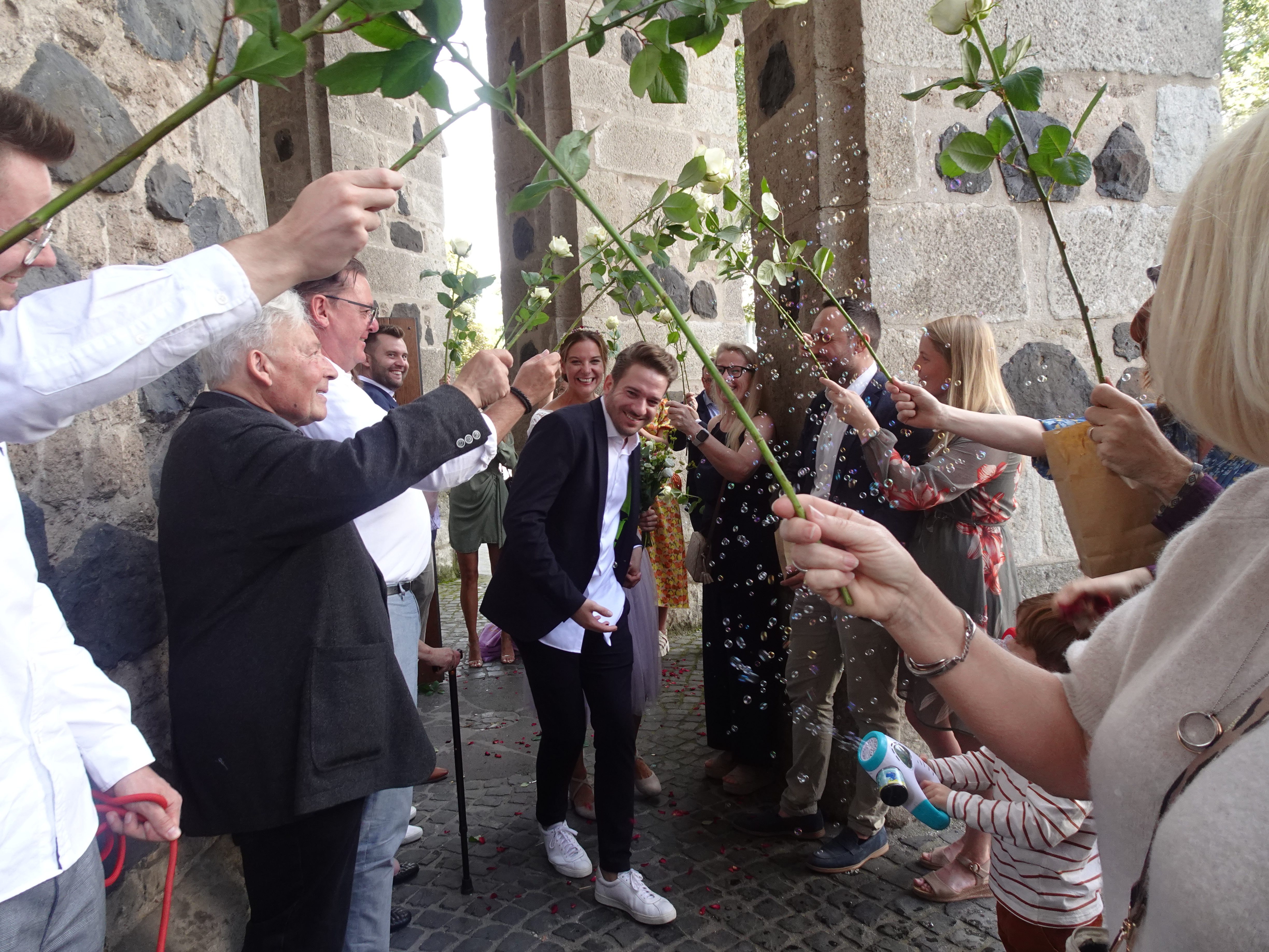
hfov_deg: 71.6
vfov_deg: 56.8
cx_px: 634
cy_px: 476
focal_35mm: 24
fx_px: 880
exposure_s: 1/125
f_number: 3.5
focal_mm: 4.25
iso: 160
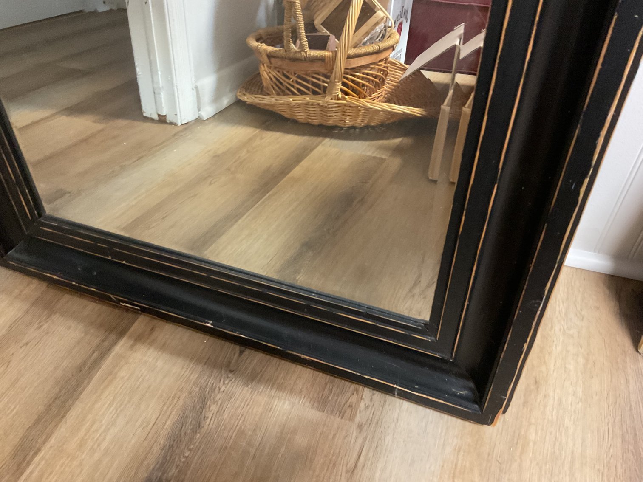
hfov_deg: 61.7
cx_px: 322
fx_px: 539
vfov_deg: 48.2
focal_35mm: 29
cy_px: 241
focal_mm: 3
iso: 400
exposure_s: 1/30
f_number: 1.8
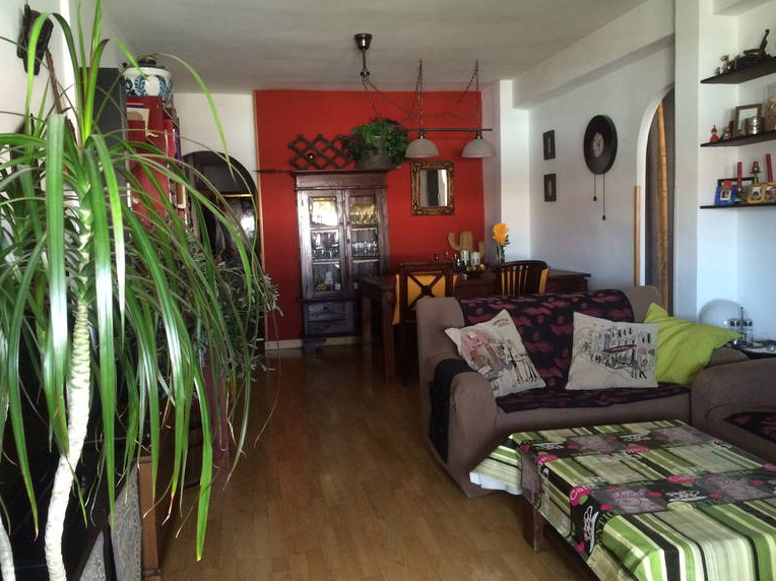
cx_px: 390
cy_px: 286
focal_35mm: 30
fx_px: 672
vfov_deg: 46.7
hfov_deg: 60.0
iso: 320
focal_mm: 4.15
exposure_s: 1/33
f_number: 2.2
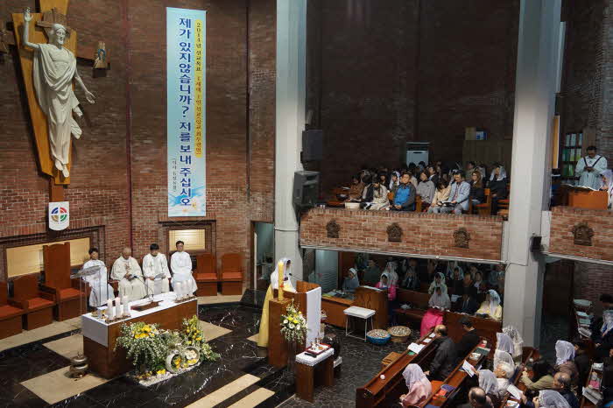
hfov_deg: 67.4
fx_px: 460
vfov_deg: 47.9
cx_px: 306
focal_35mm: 27
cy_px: 204
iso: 1000
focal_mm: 18
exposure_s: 1/60
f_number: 4
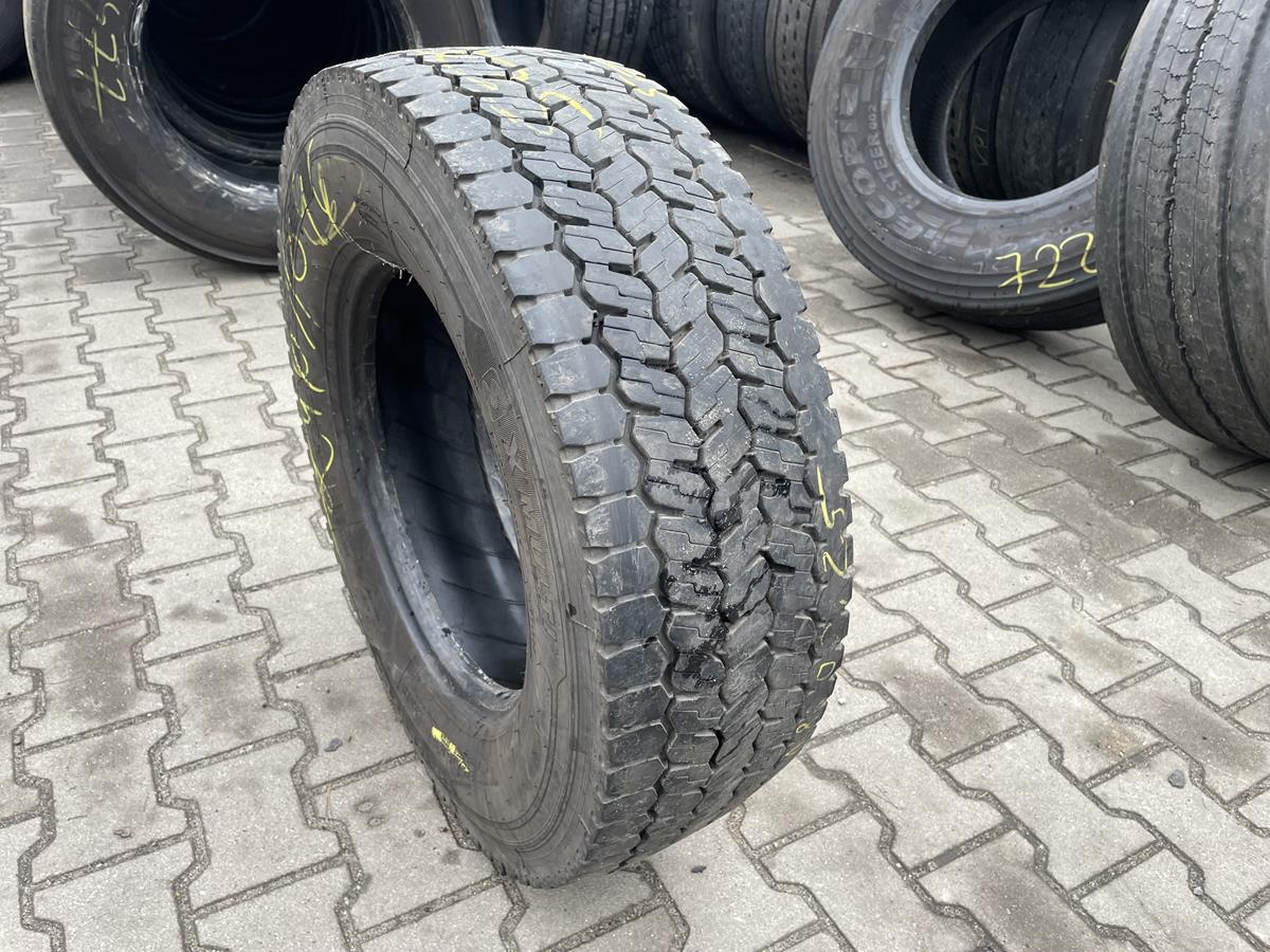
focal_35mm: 26
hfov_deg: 67.3
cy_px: 476
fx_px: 954
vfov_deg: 53.1
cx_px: 635
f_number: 1.6
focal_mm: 4.2
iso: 32
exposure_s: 1/130
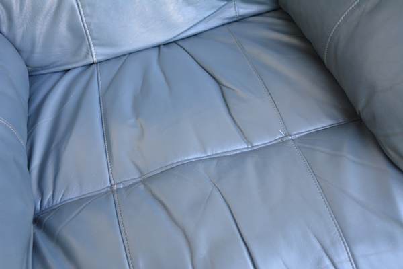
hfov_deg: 53.1
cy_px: 134
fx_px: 403
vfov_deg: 36.9
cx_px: 202
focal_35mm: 36
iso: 450
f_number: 4
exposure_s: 1/60
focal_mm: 24
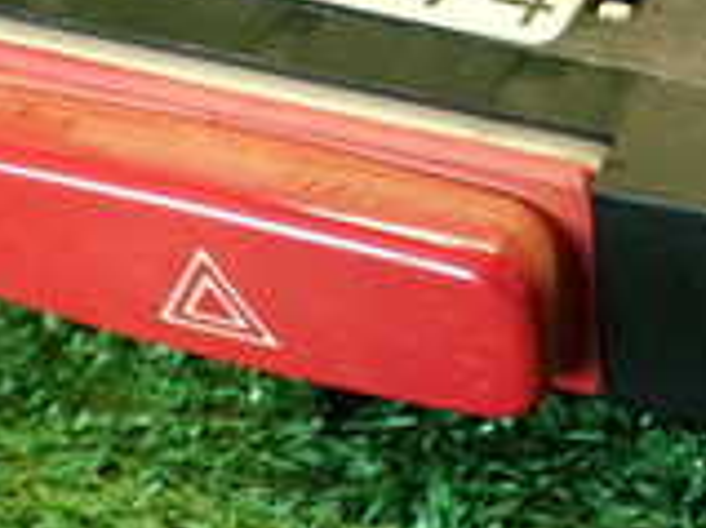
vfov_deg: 12.2
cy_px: 222
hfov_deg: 16.2
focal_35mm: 121
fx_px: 2466
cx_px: 506
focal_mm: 5.79
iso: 250
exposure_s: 1/30
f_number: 2.4
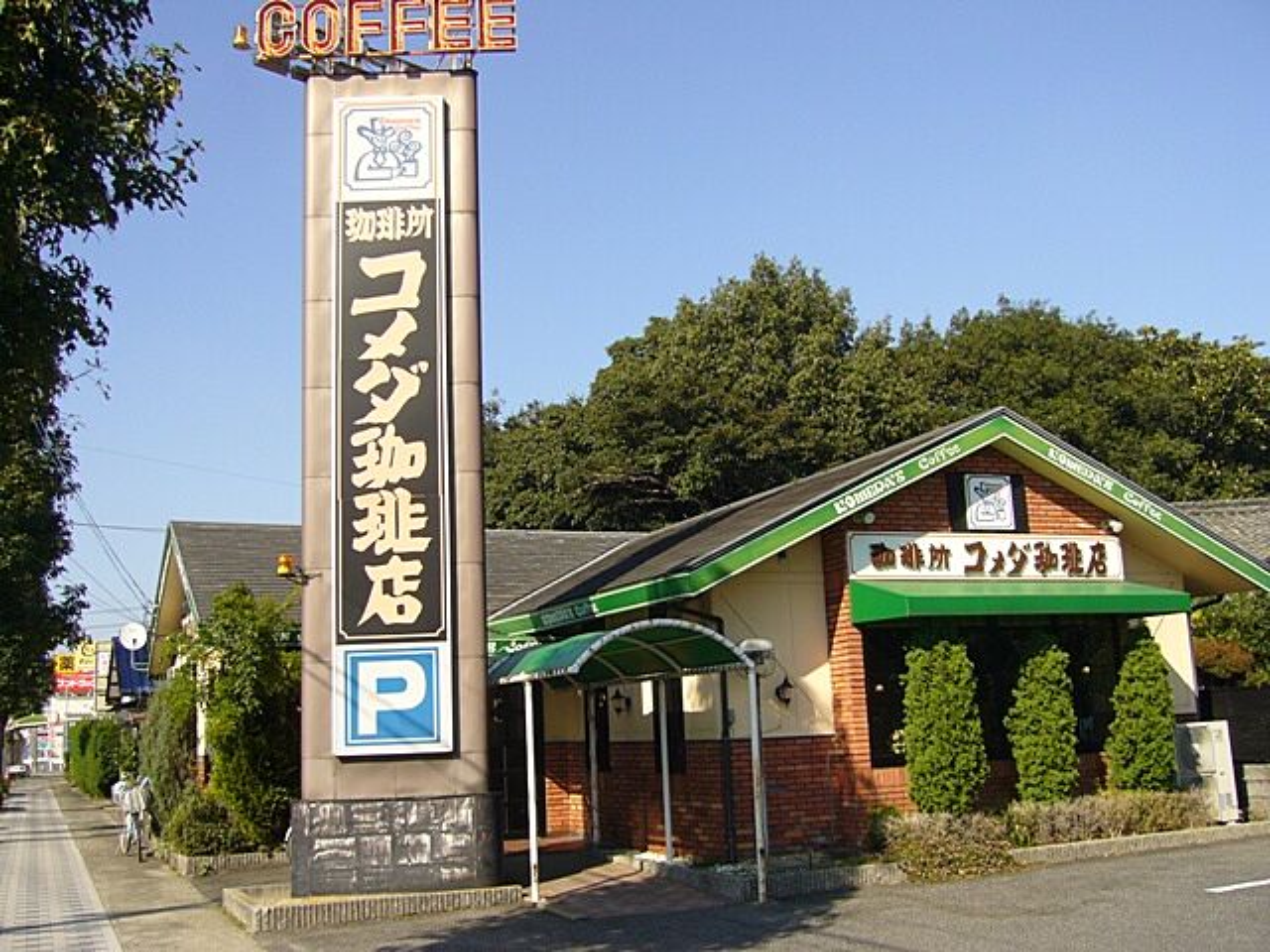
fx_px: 1284
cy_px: 476
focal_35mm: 35
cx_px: 635
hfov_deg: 52.6
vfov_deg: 40.7
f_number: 5.6
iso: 80
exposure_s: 1/320
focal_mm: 5.8
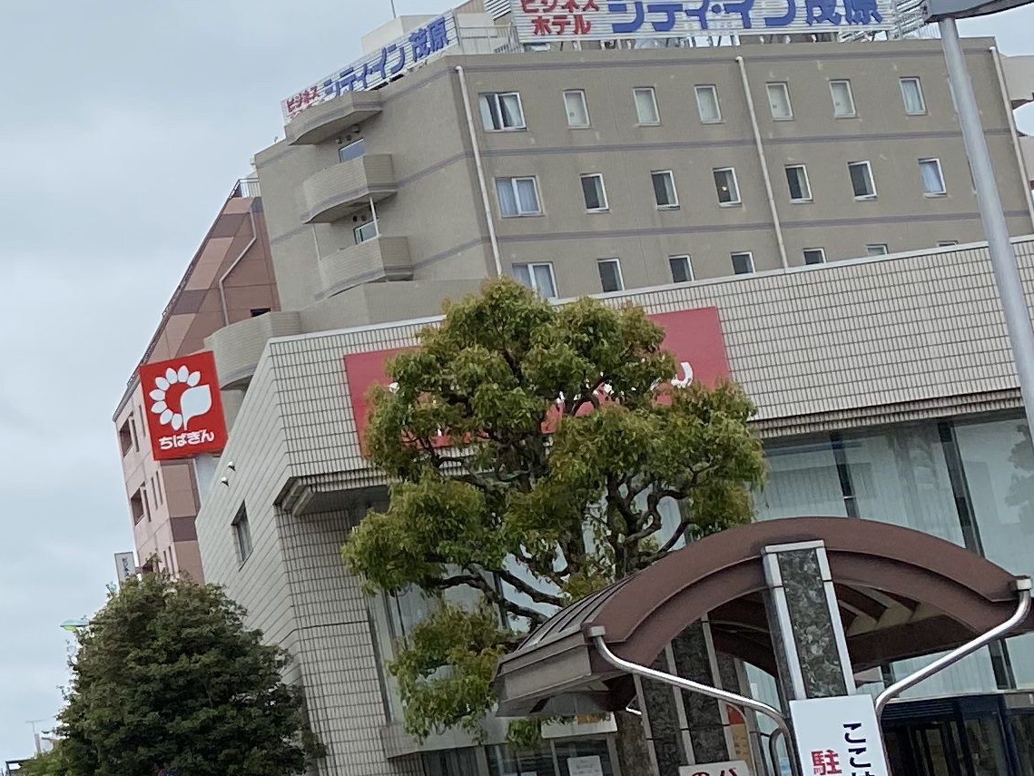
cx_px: -702
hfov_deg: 17.9
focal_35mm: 92
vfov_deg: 16.0
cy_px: 283
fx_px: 2749
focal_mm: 4.25
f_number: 1.8
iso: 32
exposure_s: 1/2066
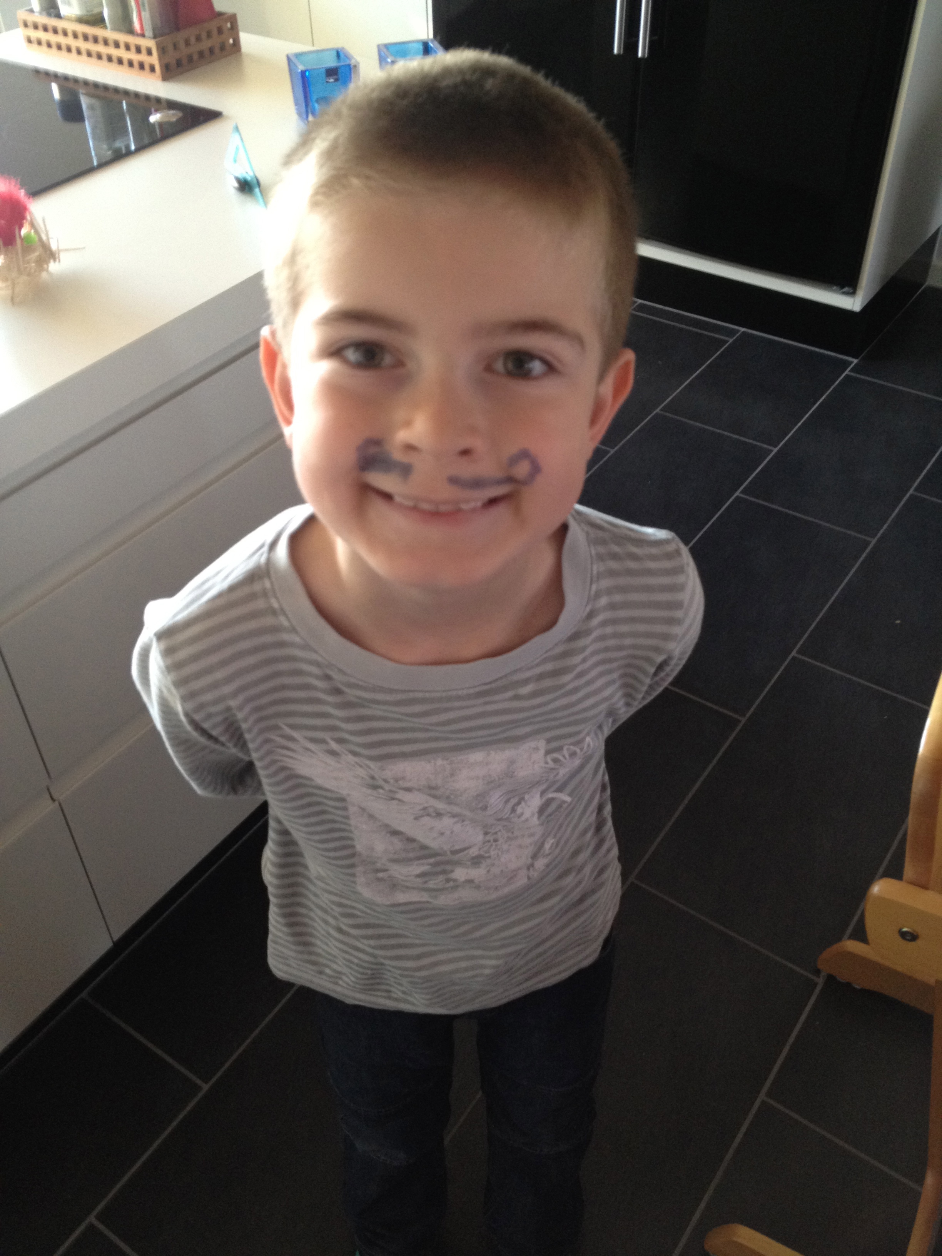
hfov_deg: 40.7
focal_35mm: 35
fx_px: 1270
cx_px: 471
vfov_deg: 52.6
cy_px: 628
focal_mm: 4.28
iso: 160
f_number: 2.4
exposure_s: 1/20
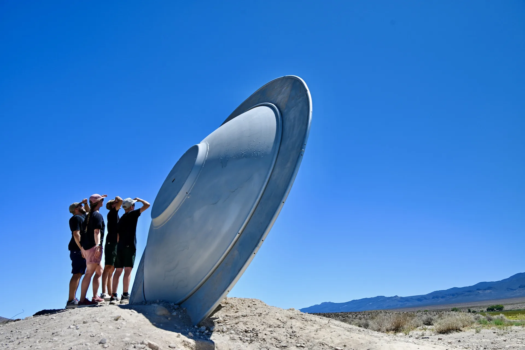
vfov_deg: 45.7
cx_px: 262
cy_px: 175
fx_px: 416
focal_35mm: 28
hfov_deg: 64.6
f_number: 8
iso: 100
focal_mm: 28.5
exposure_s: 1/250
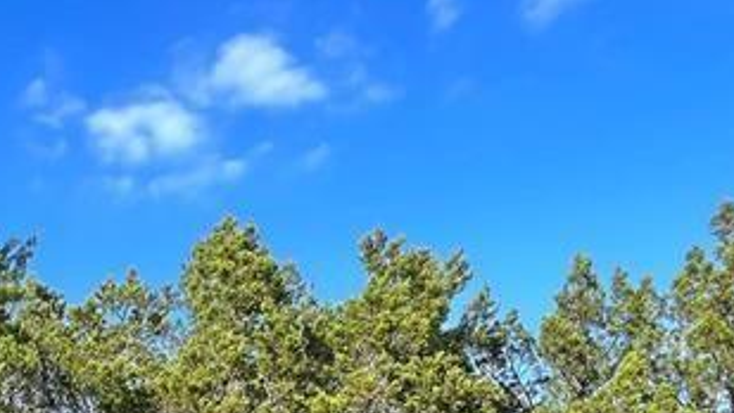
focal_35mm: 47
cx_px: -126
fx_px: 915
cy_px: 641
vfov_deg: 21.0
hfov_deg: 35.4
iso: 32
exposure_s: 1/219
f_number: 1.8
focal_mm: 1.57
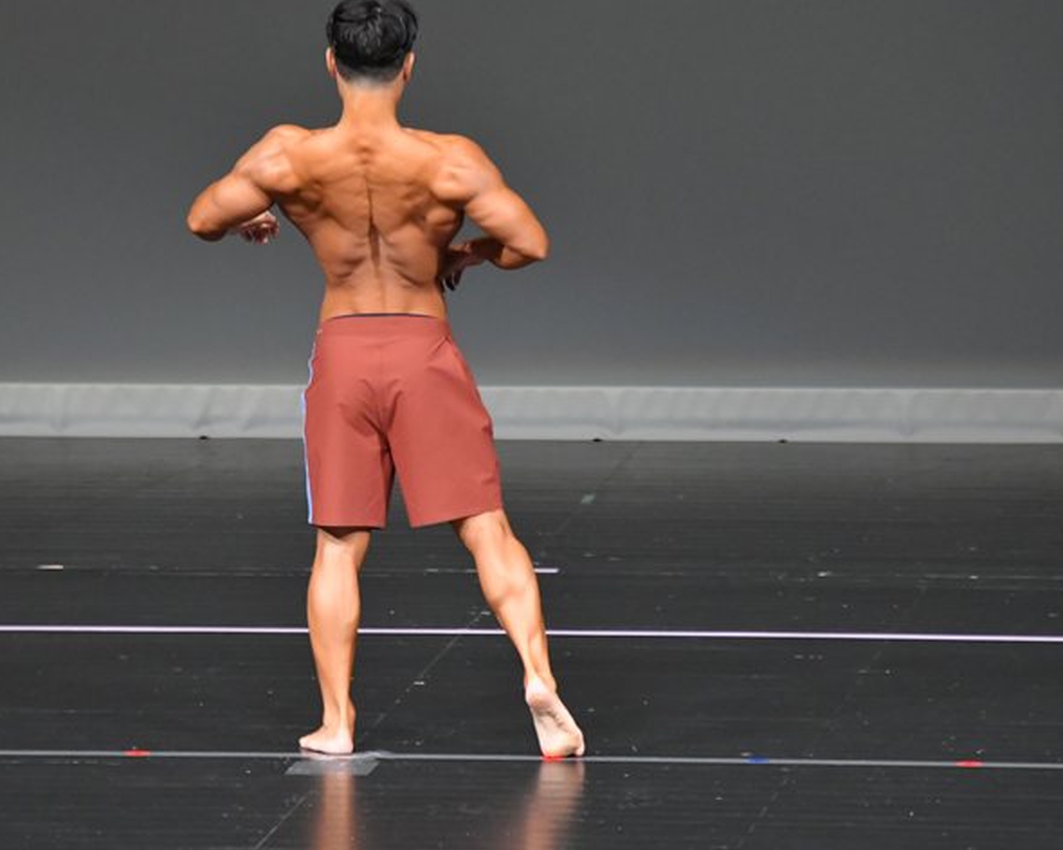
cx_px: 459
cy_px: 393
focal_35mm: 462
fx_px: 14535
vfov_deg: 3.4
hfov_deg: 4.2
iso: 5000
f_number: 5.6
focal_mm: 250
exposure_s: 1/400
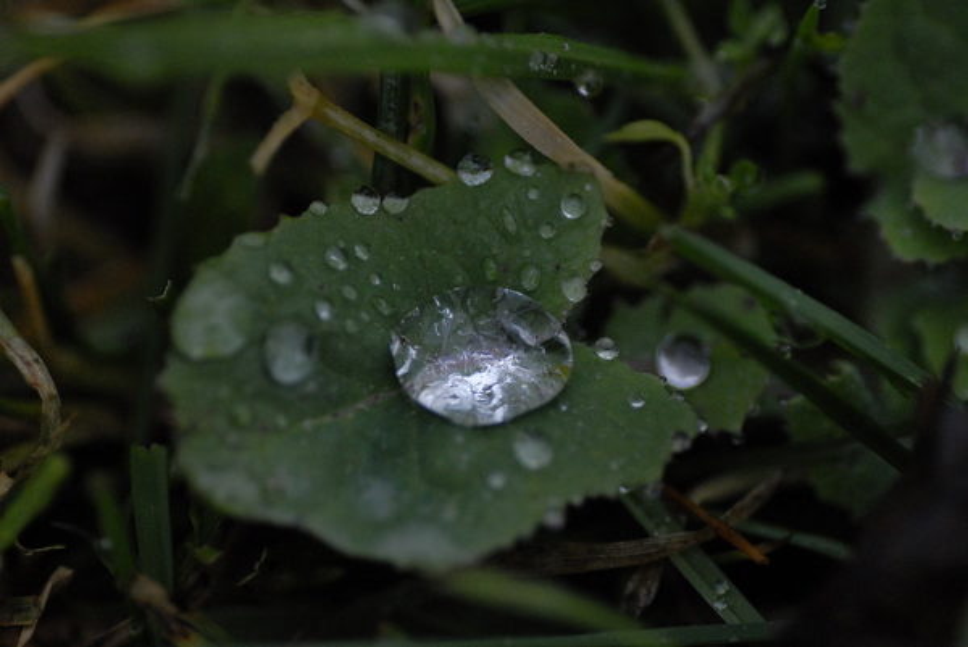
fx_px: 3633
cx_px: 484
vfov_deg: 10.2
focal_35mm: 135
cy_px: 324
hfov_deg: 15.2
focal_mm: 90
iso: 800
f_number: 4
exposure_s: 1/100
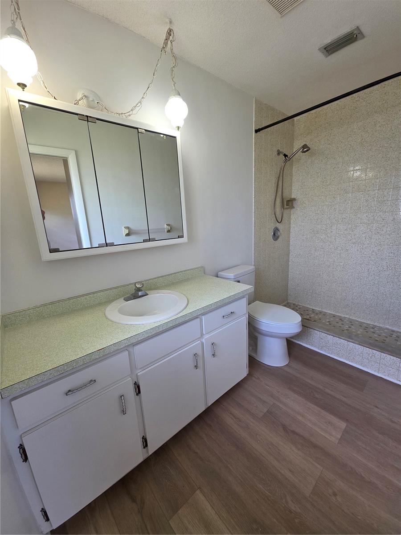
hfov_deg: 89.9
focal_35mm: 13
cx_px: 200
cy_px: 268
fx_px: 201
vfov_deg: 106.2
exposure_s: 1/120
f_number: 1.9
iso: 125
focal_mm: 2.2
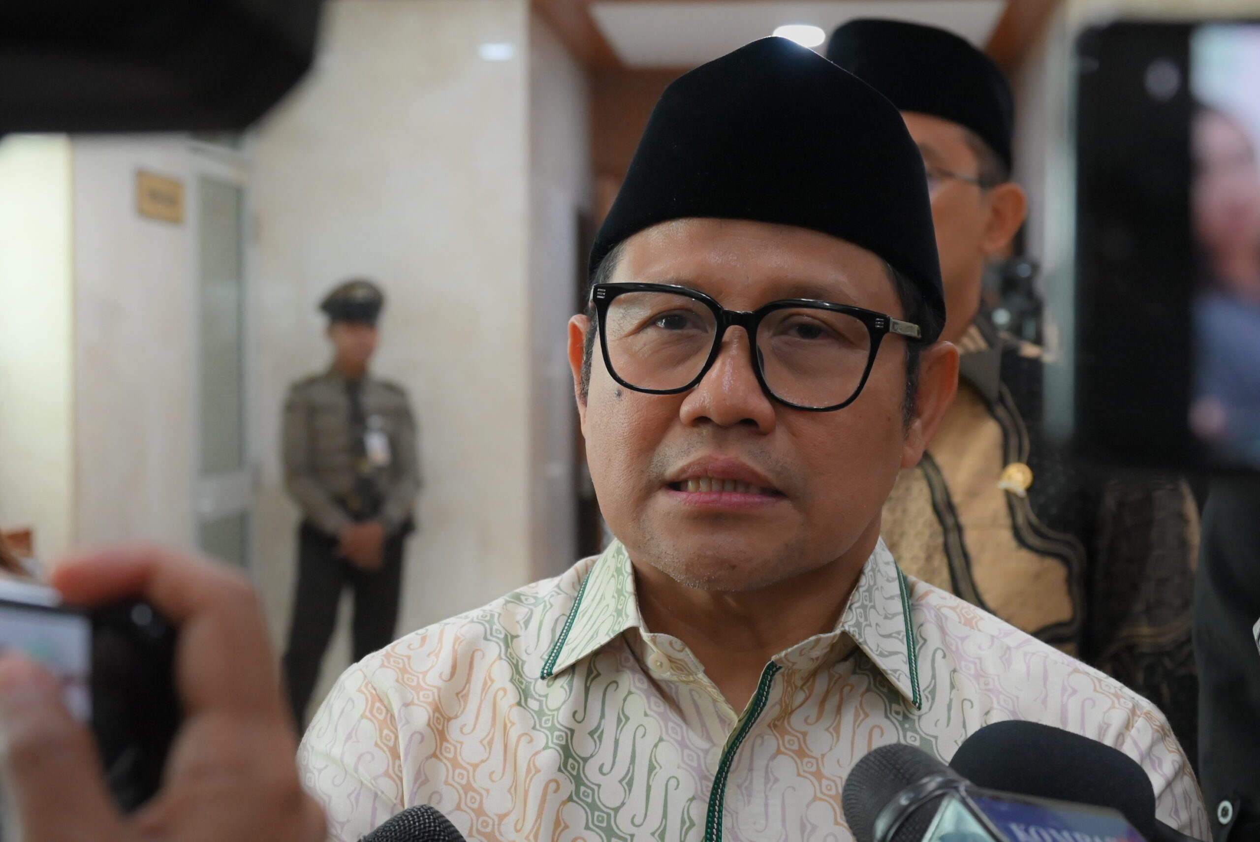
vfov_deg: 20.6
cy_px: 421
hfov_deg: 30.5
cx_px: 630
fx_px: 2312
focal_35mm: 66
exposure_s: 1/125
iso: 4000
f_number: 5.3
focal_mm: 44
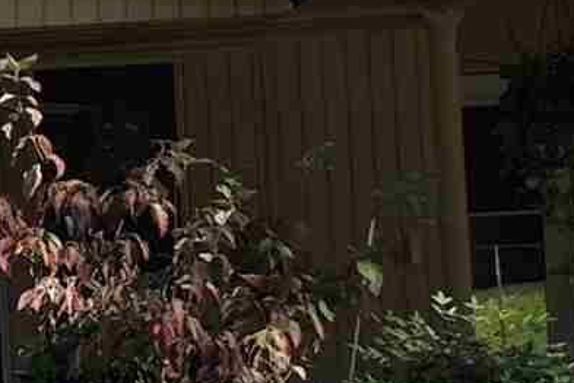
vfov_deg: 7.3
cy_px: 146
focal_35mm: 187
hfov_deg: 10.2
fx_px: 2981
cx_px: -552
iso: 25
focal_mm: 5.4
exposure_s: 1/1056
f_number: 1.8
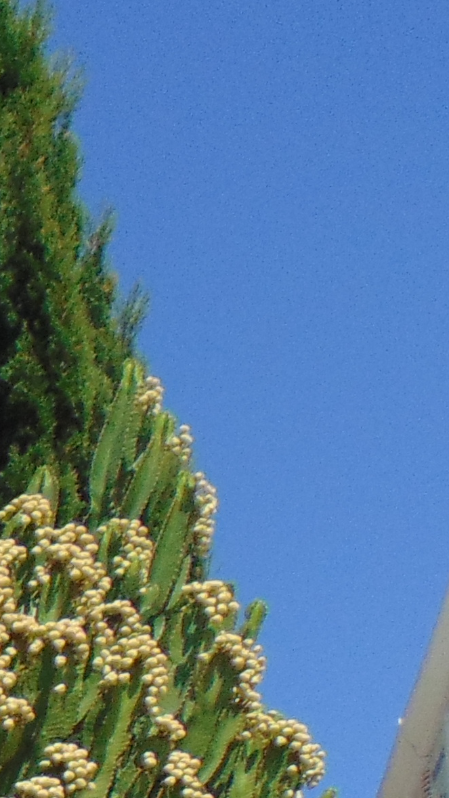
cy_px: 1283
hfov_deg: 8.4
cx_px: -931
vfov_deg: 16.1
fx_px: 2519
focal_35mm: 119
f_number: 7.7
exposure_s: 1/250
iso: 80
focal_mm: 4.5
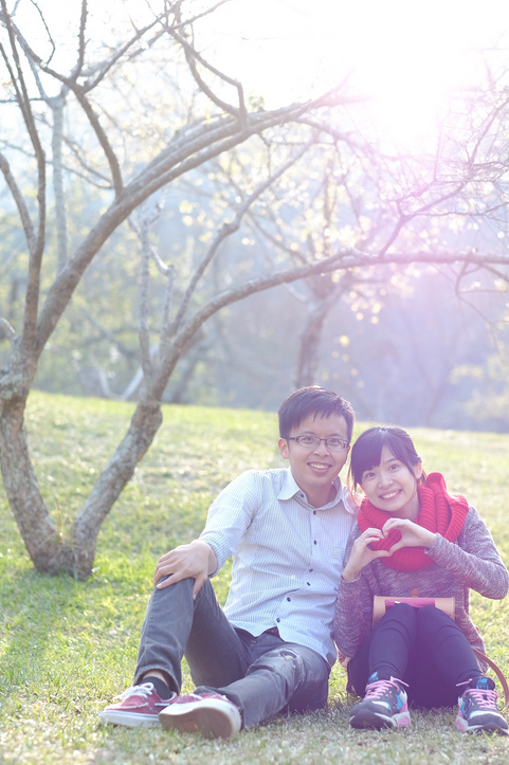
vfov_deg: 21.9
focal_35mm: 93
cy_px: 412
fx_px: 1975
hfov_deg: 14.7
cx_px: 267
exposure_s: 1/640
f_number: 2
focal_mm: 56
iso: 200
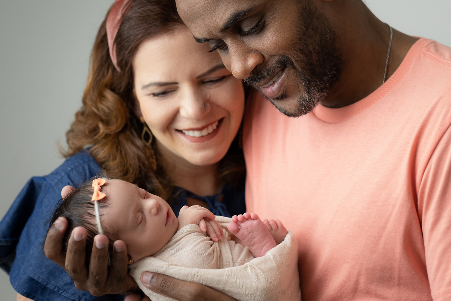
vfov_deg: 16.3
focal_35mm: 84
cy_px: 150
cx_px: 226
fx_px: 1052
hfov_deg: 24.2
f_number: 3.2
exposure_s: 1/100
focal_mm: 56
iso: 1600
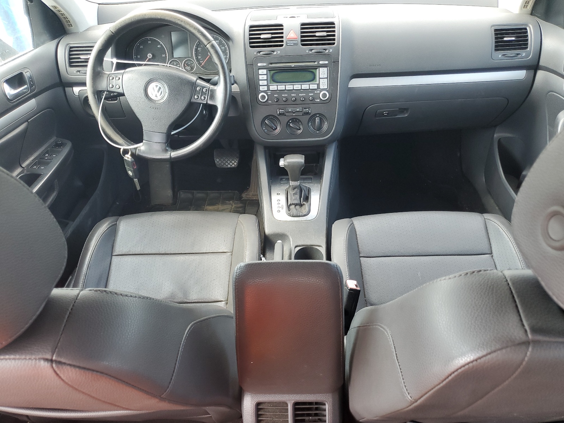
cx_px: 282
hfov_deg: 67.3
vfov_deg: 53.1
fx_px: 424
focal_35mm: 26
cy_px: 212
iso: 76
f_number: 1.5
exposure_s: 1/120
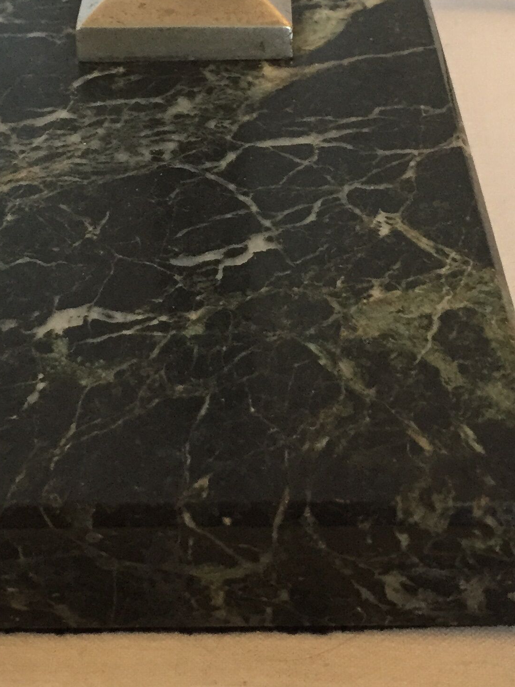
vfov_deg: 29.2
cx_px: 172
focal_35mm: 65
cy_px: 145
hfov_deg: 22.5
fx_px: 1289
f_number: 2.2
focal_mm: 4.15
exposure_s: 1/30
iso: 160
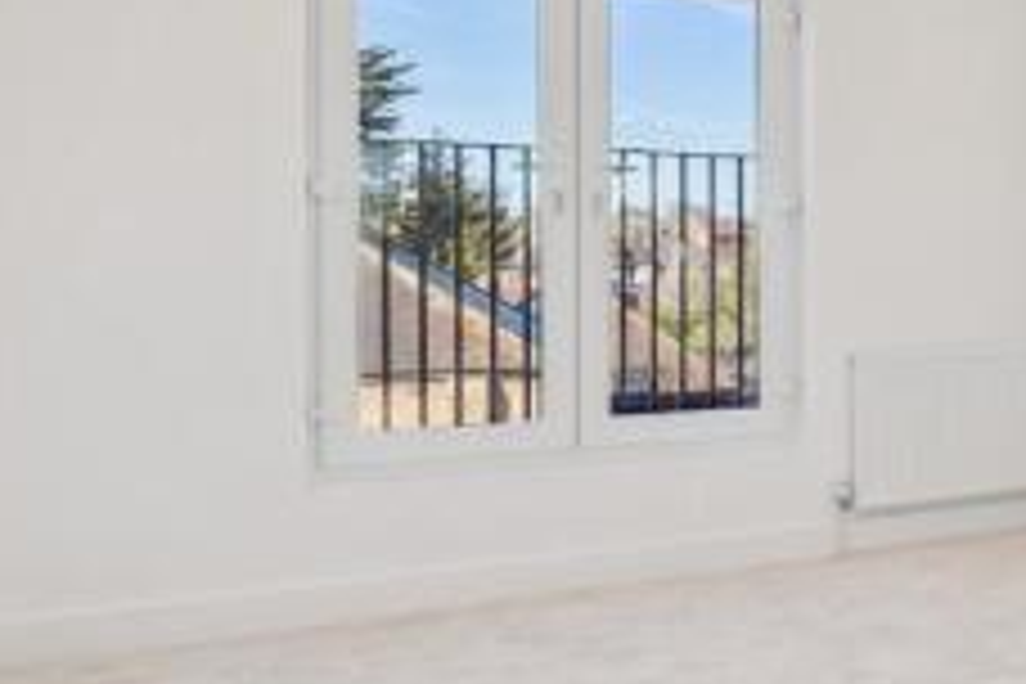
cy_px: 313
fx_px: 1311
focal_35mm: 46
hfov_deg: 33.3
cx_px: 1285
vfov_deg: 29.2
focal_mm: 16
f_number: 8
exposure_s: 1/160
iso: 320
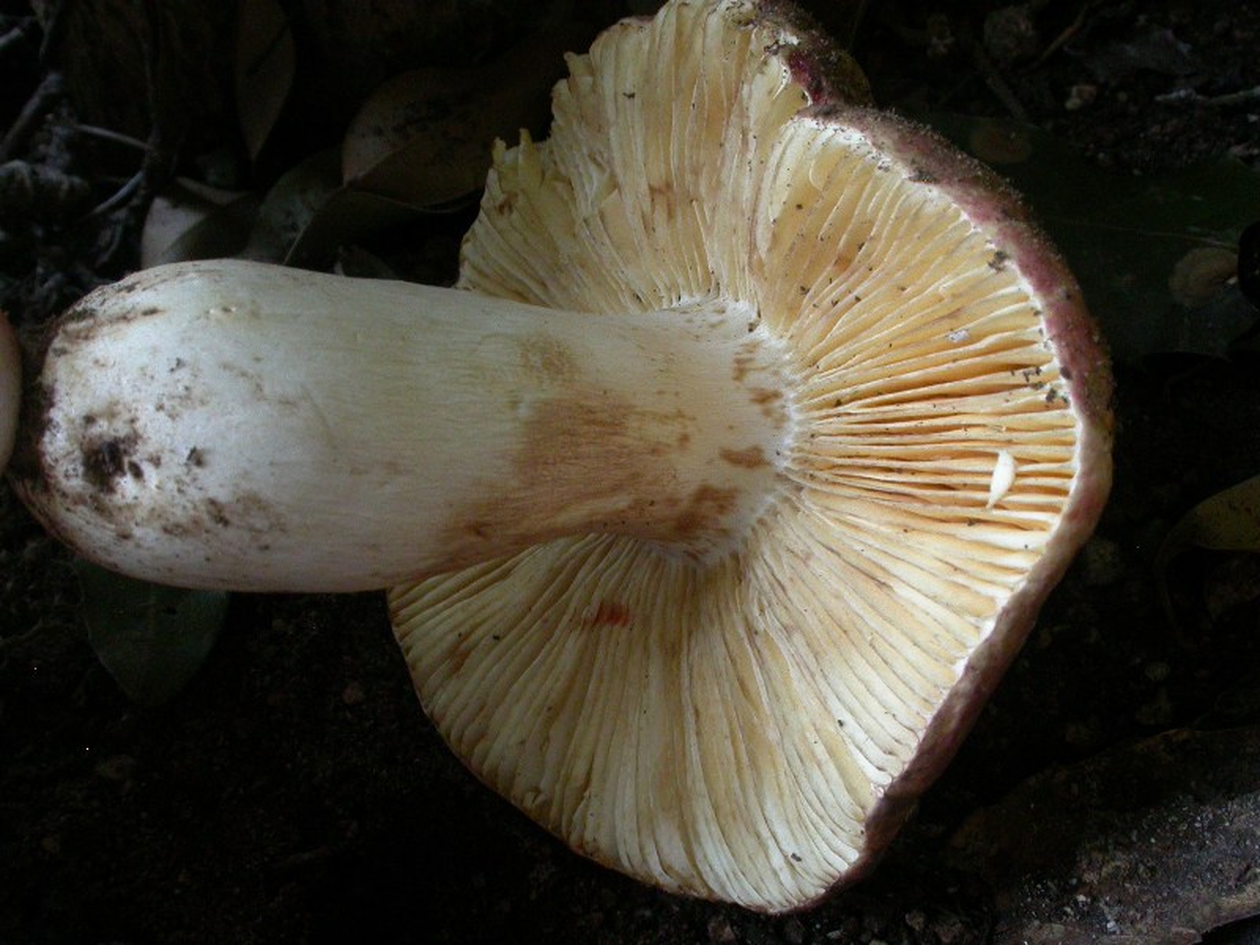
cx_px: 630
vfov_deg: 28.0
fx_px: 1893
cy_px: 472
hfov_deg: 36.8
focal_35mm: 52
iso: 318
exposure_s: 1/4.2
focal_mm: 10.9
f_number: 7.5
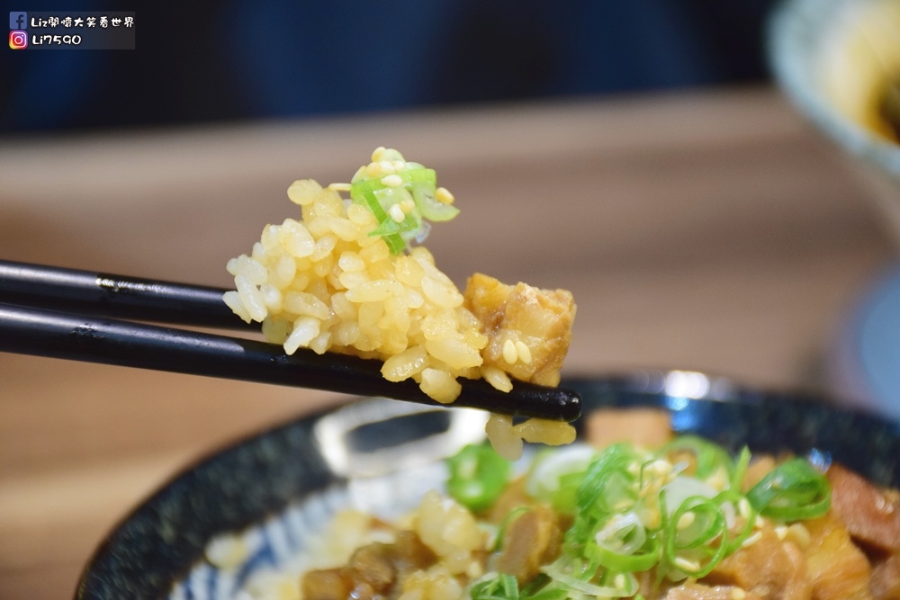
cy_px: 300
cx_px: 450
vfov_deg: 8.2
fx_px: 4200
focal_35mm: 168
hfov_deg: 12.2
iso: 1600
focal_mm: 112
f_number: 5.6
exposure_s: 1/40
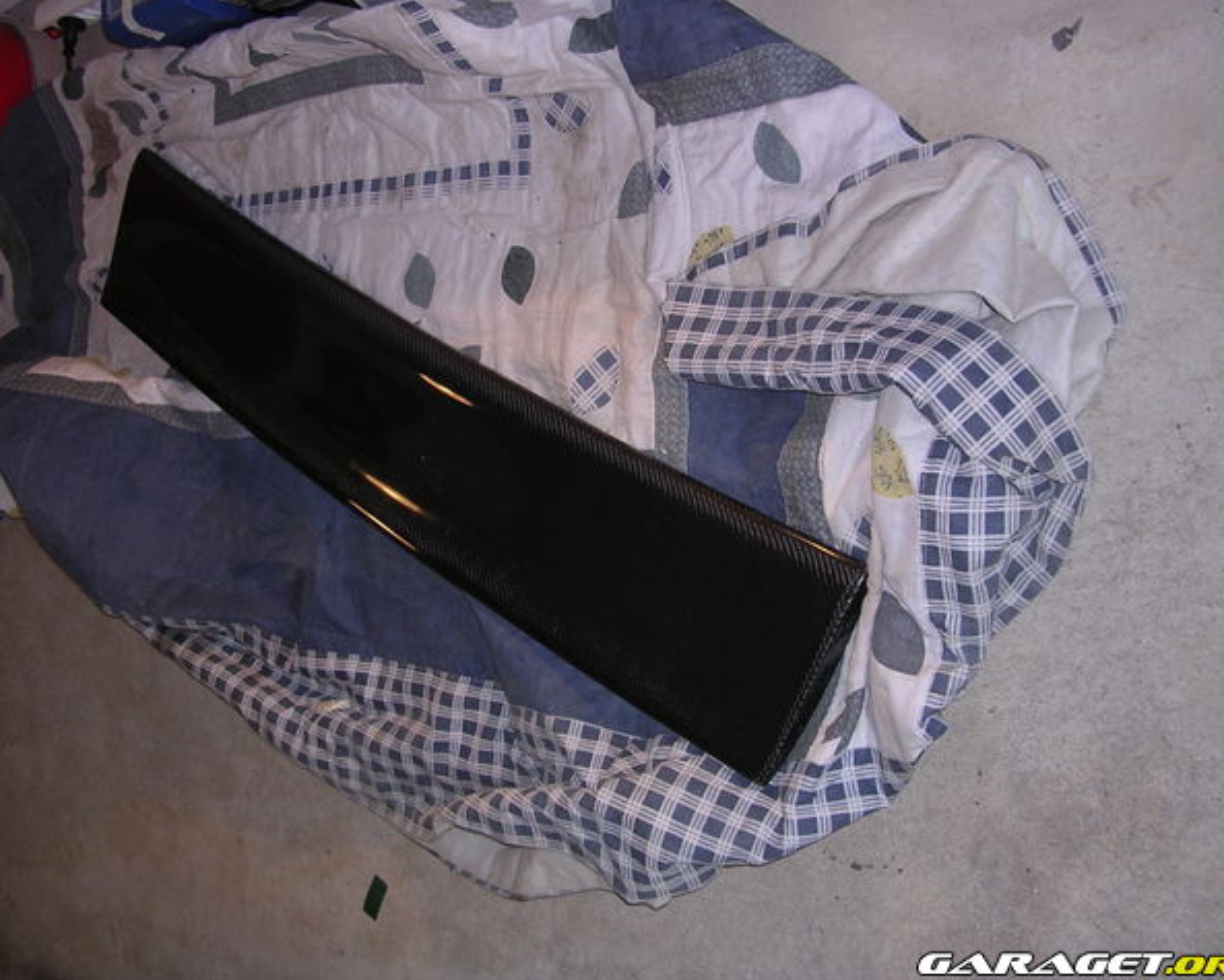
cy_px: 489
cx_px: 611
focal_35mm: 40
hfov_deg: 45.8
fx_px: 1450
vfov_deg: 37.4
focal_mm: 5.8
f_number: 2.8
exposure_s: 1/60.1
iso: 100
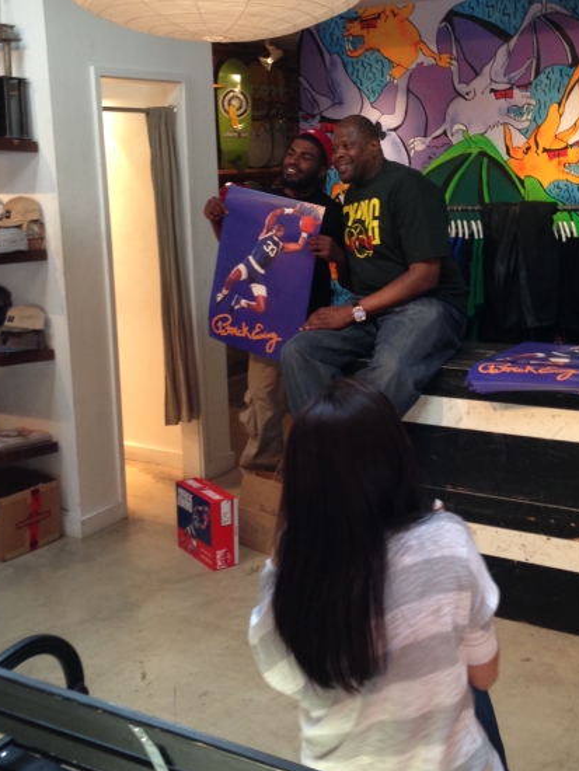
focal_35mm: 48
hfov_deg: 30.3
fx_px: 1070
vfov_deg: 39.5
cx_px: 313
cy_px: 325
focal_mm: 4.13
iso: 100
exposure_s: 1/20
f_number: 2.4
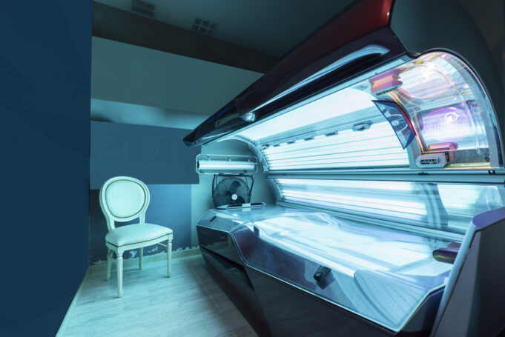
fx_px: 225
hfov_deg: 96.7
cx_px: 252
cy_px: 168
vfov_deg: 73.8
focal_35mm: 16
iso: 100
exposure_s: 1/30
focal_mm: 16
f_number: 5.6
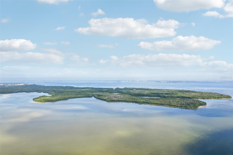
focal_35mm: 22
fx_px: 142
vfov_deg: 57.2
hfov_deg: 78.6
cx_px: 116
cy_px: 78
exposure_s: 1/2000
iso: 100
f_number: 2.8
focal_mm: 8.4
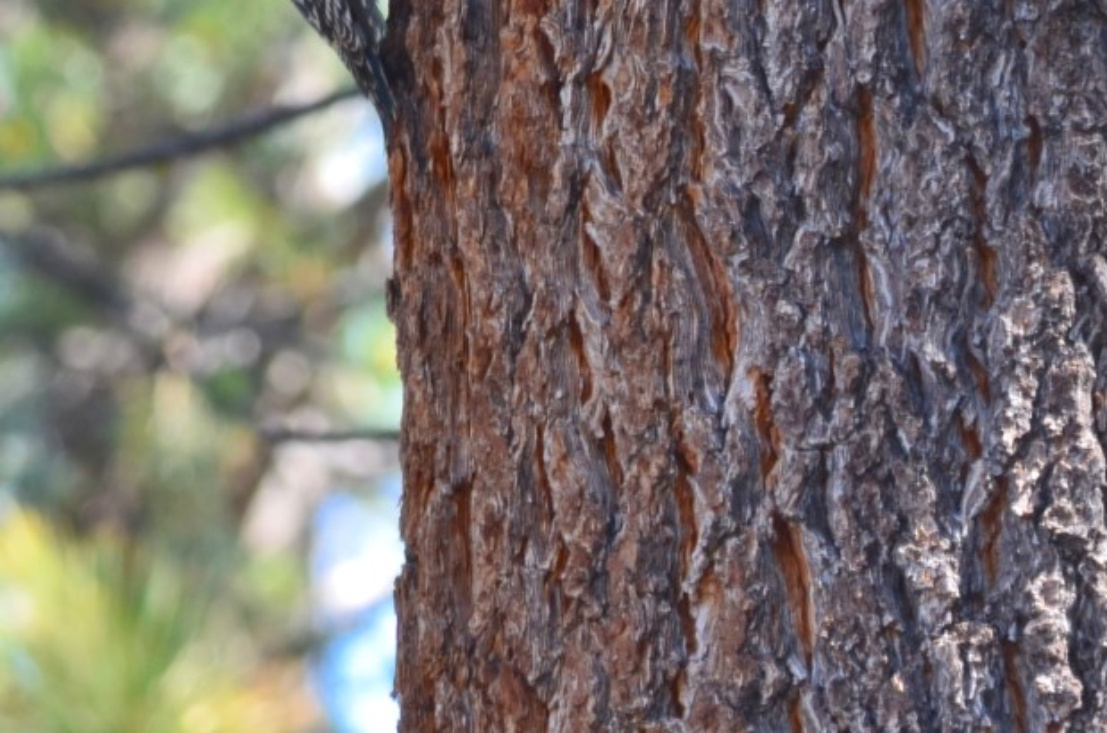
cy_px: -18
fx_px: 36394
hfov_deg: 1.7
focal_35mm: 1186
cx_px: 400
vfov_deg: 1.2
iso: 400
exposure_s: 1/60
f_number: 10
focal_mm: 300
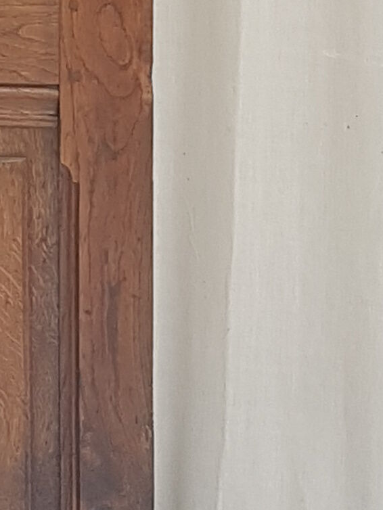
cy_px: -351
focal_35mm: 139
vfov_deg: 13.1
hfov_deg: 9.7
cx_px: -461
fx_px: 2049
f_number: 1.7
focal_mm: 4.2
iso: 50
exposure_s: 1/100
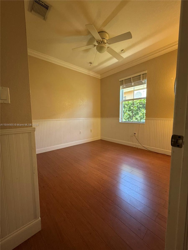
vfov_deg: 102.1
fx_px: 101
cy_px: 125
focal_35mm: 14
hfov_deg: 85.7
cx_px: 94
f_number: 2.2
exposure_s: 1/99
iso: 200
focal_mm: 2.22
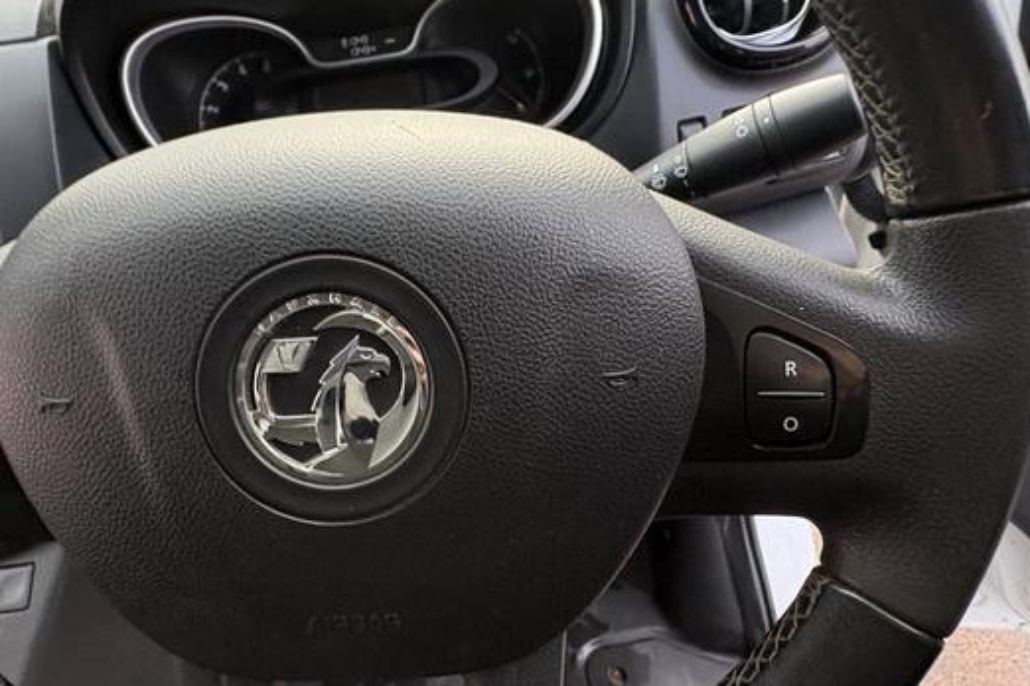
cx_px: 410
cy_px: 325
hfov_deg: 70.8
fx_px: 715
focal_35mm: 25
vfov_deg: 51.3
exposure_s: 1/99
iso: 200
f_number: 2.2
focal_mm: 2.22
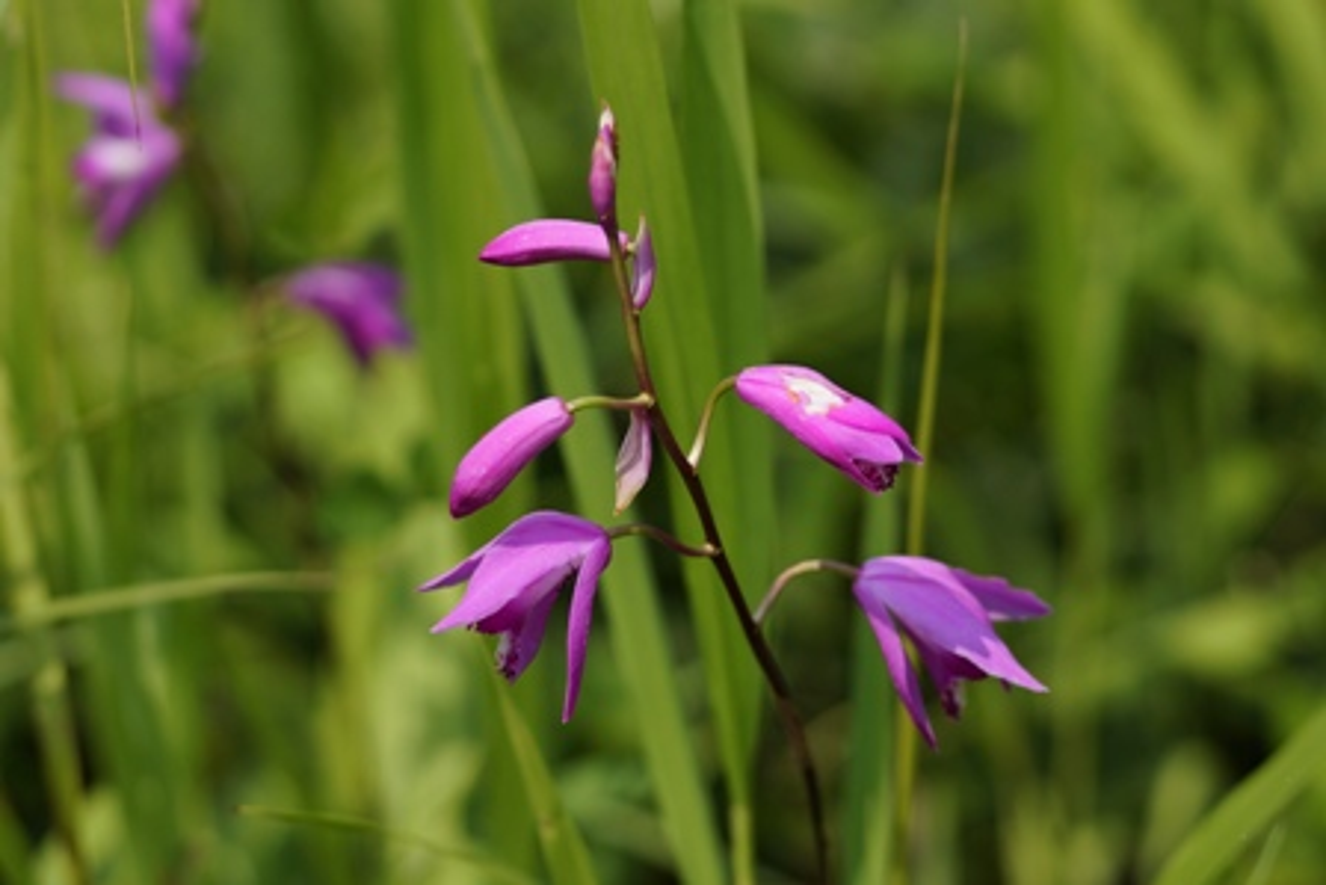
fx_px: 4974
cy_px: 442
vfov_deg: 10.2
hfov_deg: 15.2
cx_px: 663
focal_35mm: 135
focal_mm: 90
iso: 100
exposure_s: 1/1250
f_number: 2.8
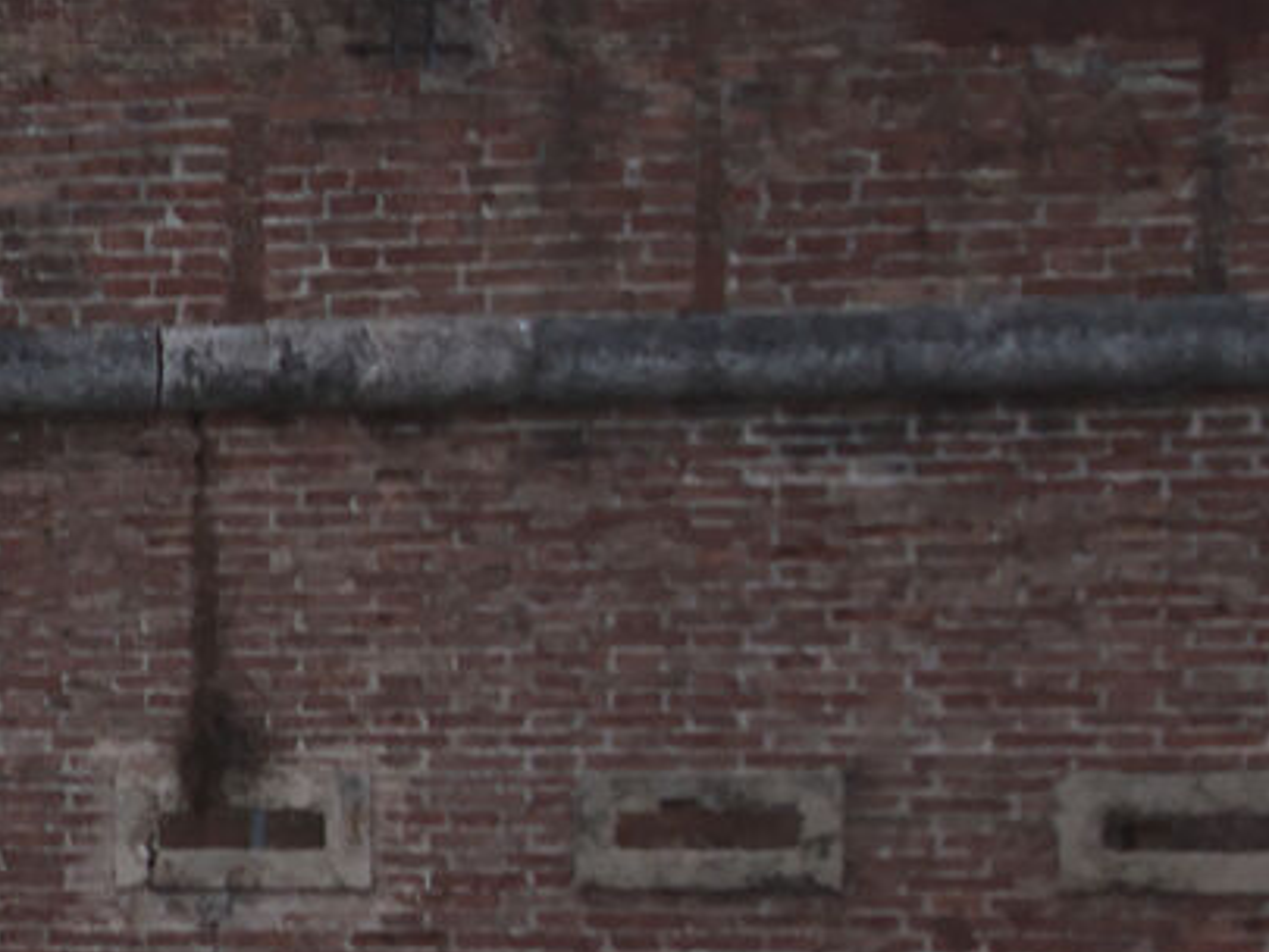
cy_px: 774
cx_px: -2287
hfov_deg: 9.5
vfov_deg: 8.7
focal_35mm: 171
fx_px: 6271
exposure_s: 1/5
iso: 800
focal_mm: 20
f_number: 6.3
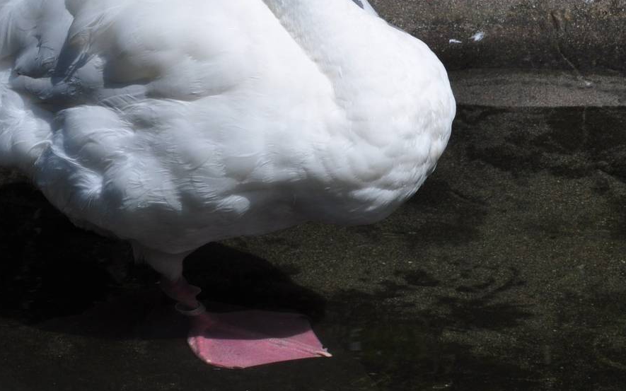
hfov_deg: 7.6
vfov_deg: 4.8
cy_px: 113
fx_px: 4708
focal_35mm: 276
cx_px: 223
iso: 200
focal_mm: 100
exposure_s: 1/320
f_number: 10
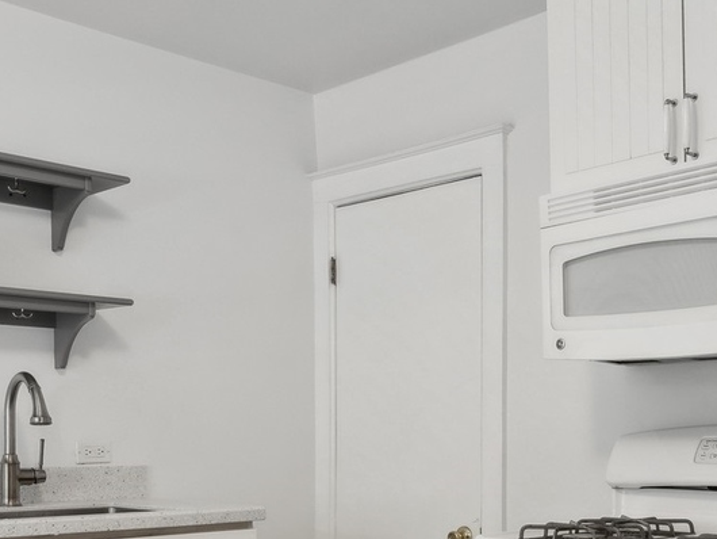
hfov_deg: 40.4
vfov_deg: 29.7
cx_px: 355
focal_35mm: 47
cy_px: 474
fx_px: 974
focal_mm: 16
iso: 320
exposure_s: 1/15
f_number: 8
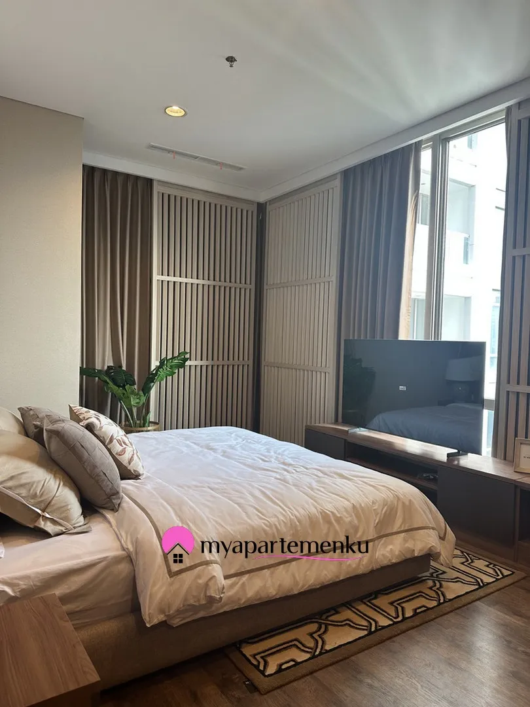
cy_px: 354
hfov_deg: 56.8
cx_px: 265
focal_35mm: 24
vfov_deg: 71.6
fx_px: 490
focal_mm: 6.86
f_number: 1.78
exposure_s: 1/100
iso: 125
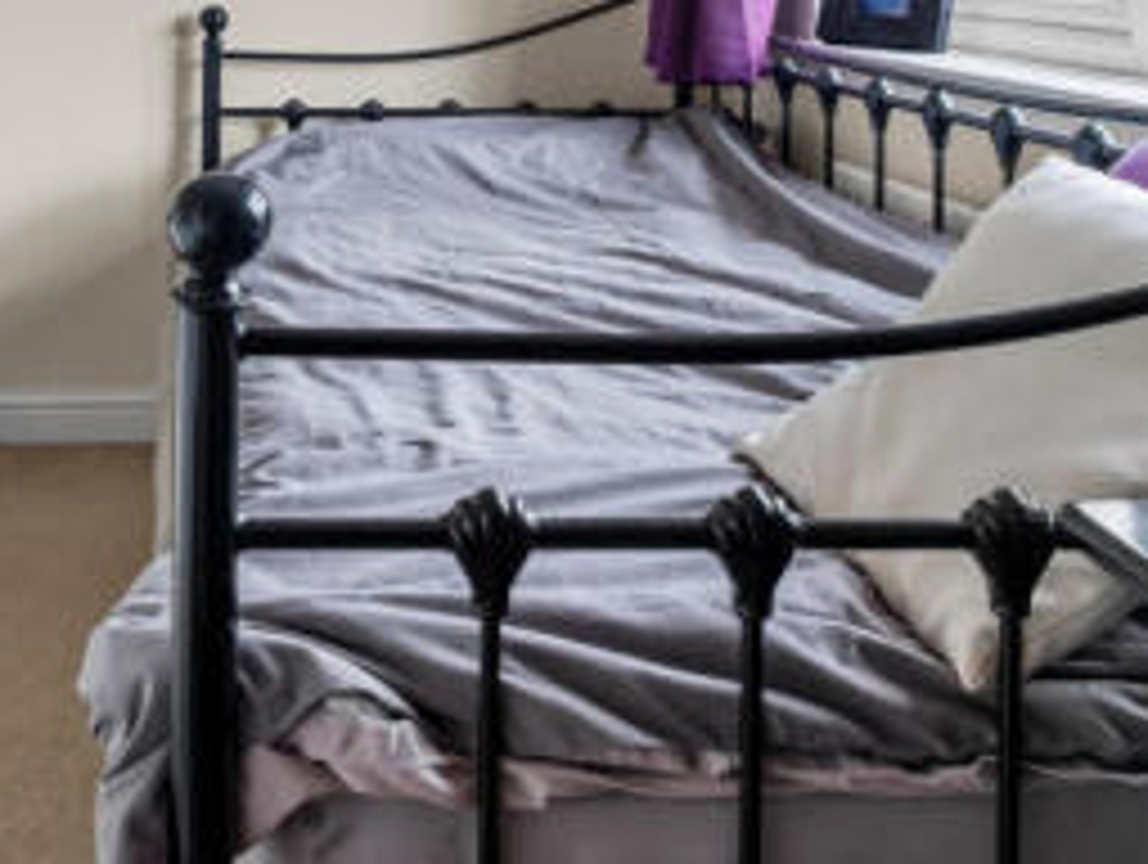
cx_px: 308
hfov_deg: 48.4
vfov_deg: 37.9
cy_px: 227
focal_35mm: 37
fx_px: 1229
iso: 160
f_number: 8
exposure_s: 1/1.43
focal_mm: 10
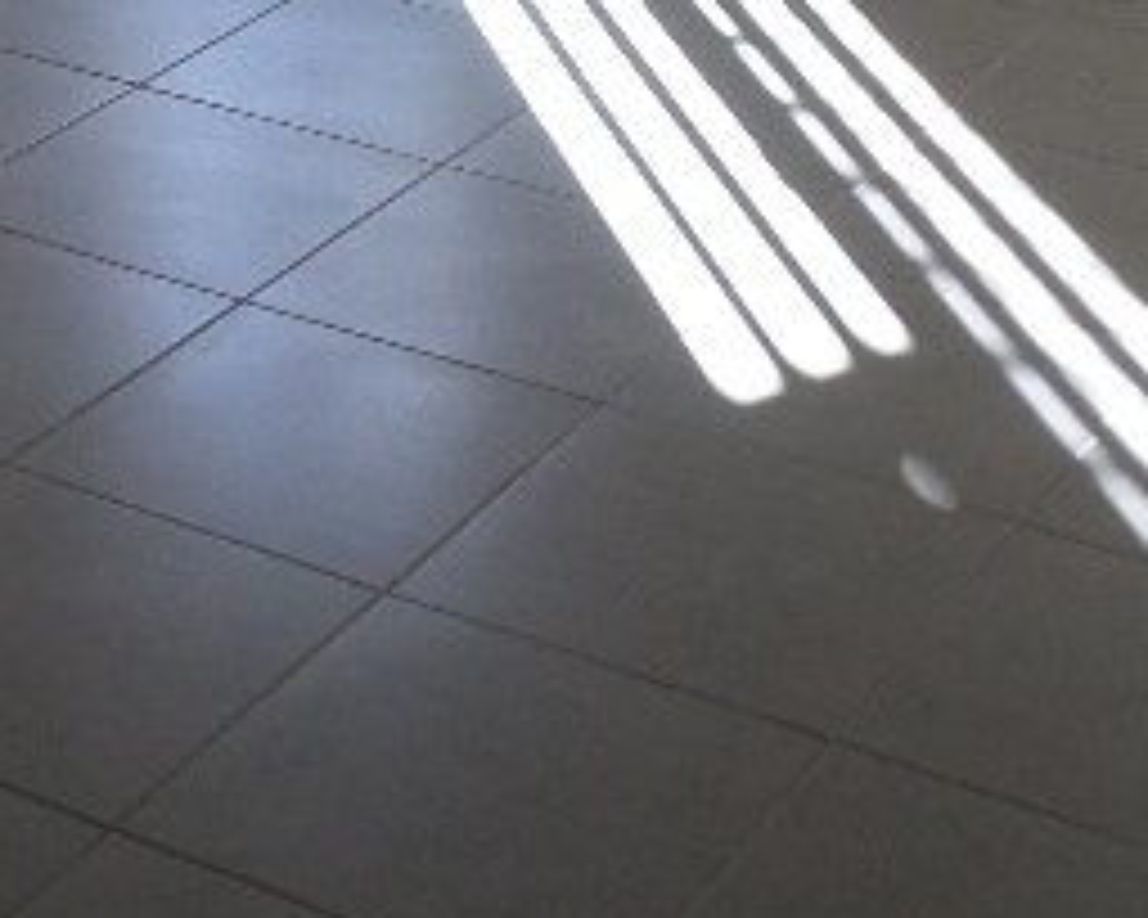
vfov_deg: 14.3
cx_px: 248
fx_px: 3330
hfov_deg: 19.4
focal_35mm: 98
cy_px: -612
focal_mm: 4.5
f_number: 2.5
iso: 80
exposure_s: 1/45
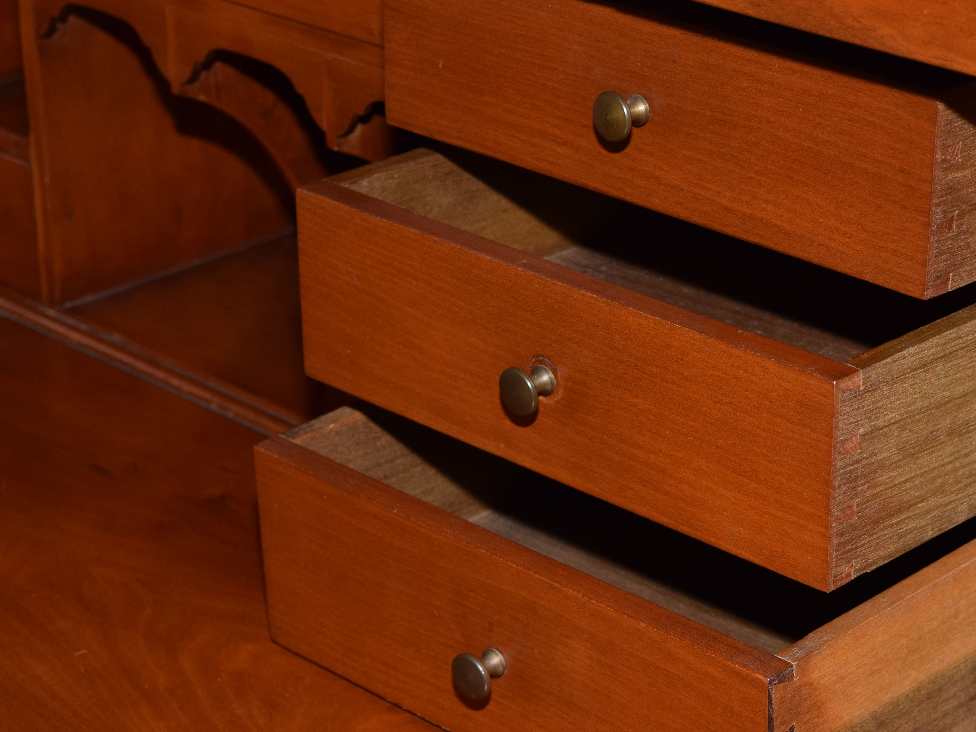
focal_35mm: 103
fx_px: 2904
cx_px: 656
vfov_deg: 14.3
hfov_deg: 19.0
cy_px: 457
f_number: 6.3
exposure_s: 1/125
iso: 400
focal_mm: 42
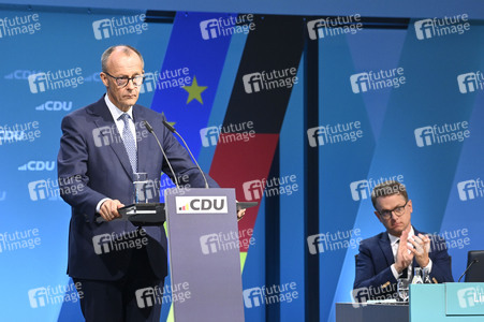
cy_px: 161
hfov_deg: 8.6
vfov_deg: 5.7
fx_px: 3224
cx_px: 242
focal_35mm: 240
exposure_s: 1/500
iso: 8000
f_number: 5.6
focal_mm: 240
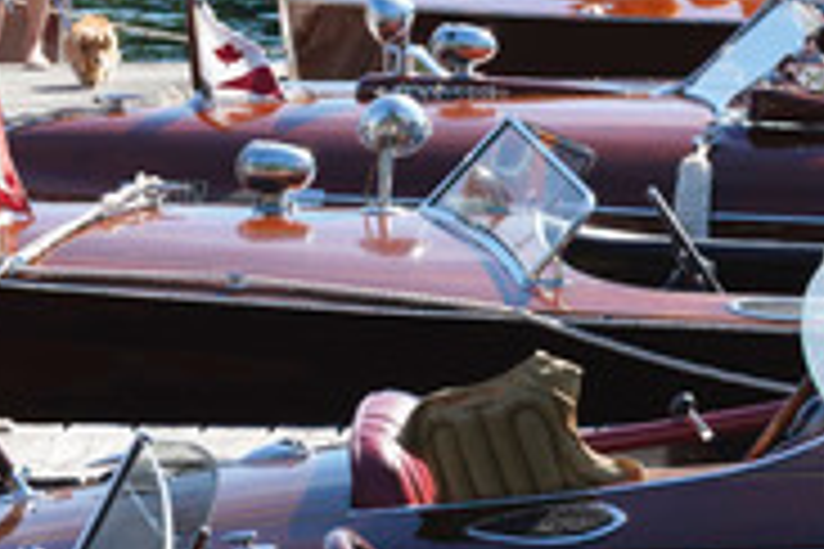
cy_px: 207
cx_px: 126
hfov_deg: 5.4
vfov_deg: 3.6
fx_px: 8720
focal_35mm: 381
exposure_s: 1/500
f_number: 10
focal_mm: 116
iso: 500
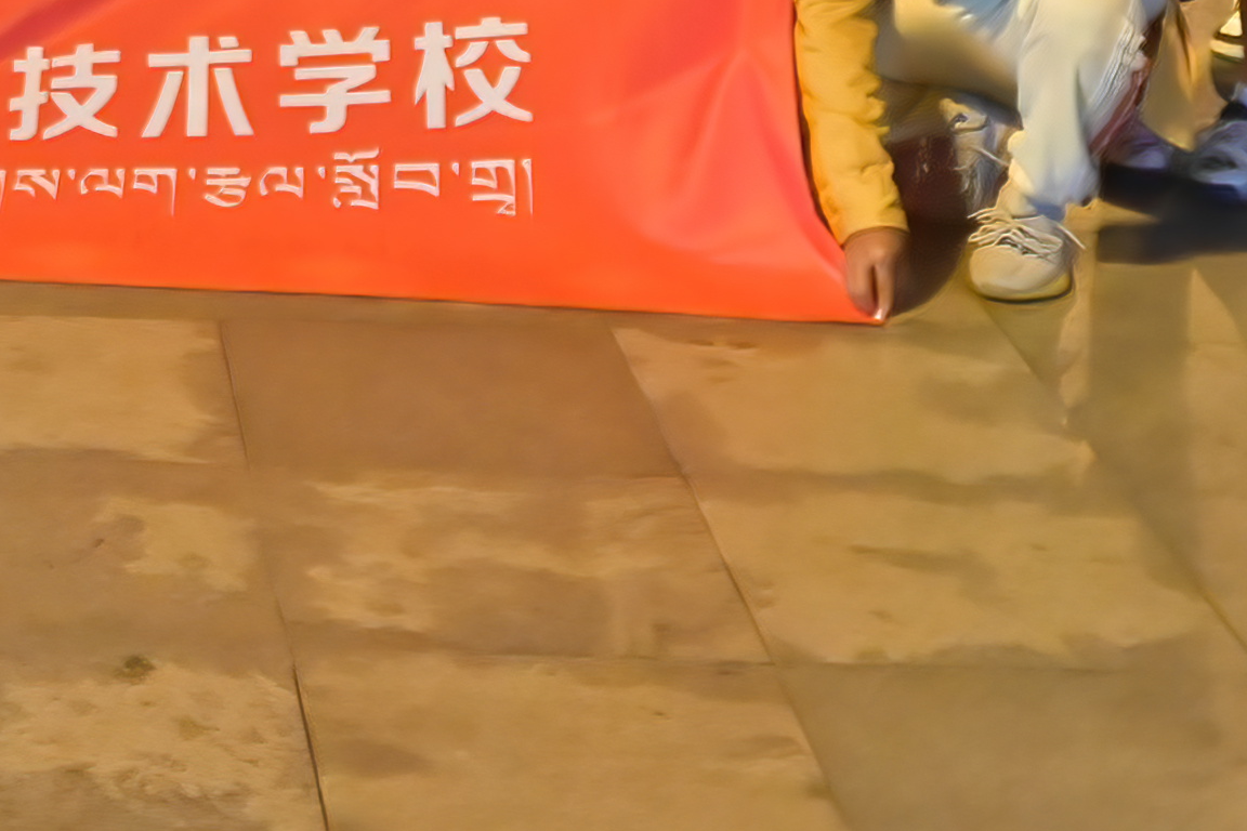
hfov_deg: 16.5
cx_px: -459
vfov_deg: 10.6
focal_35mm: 116
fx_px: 4018
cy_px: -966
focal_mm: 16
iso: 3200
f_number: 4
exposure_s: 1/30
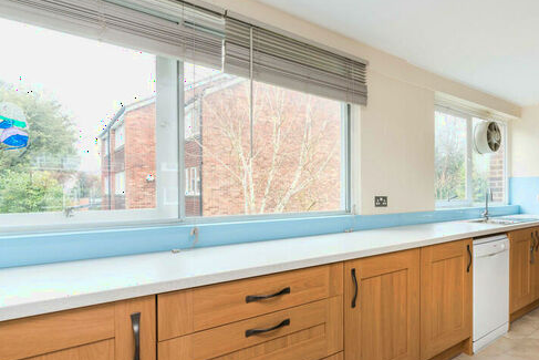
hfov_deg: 73.2
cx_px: 370
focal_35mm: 23
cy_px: 199
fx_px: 344
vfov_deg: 55.0
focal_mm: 16
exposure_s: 1/8
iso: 320
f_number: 8
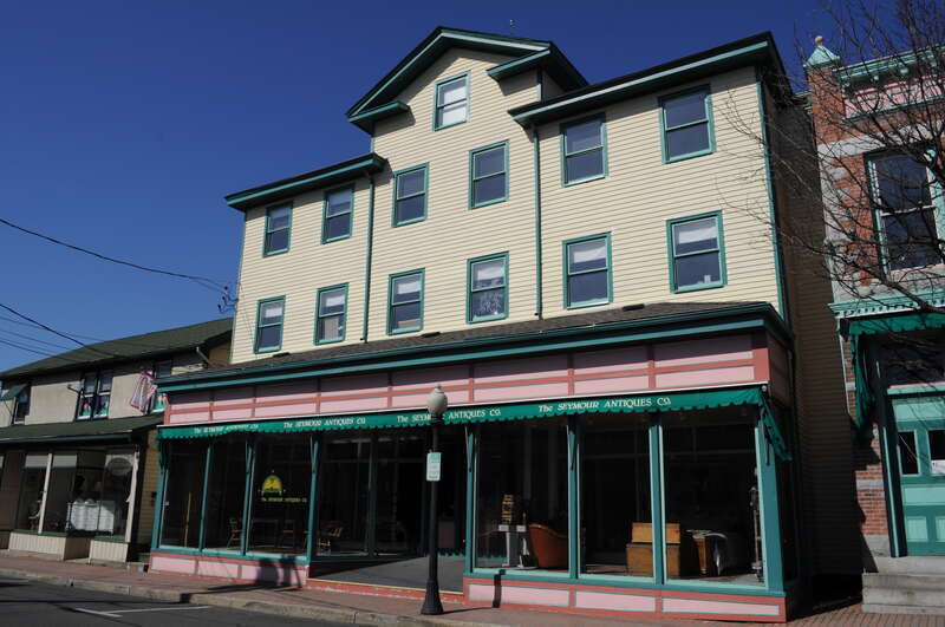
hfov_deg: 67.5
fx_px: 708
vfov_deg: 47.8
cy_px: 314
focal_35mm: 27
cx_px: 472
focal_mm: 18
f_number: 13
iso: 200
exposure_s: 1/640
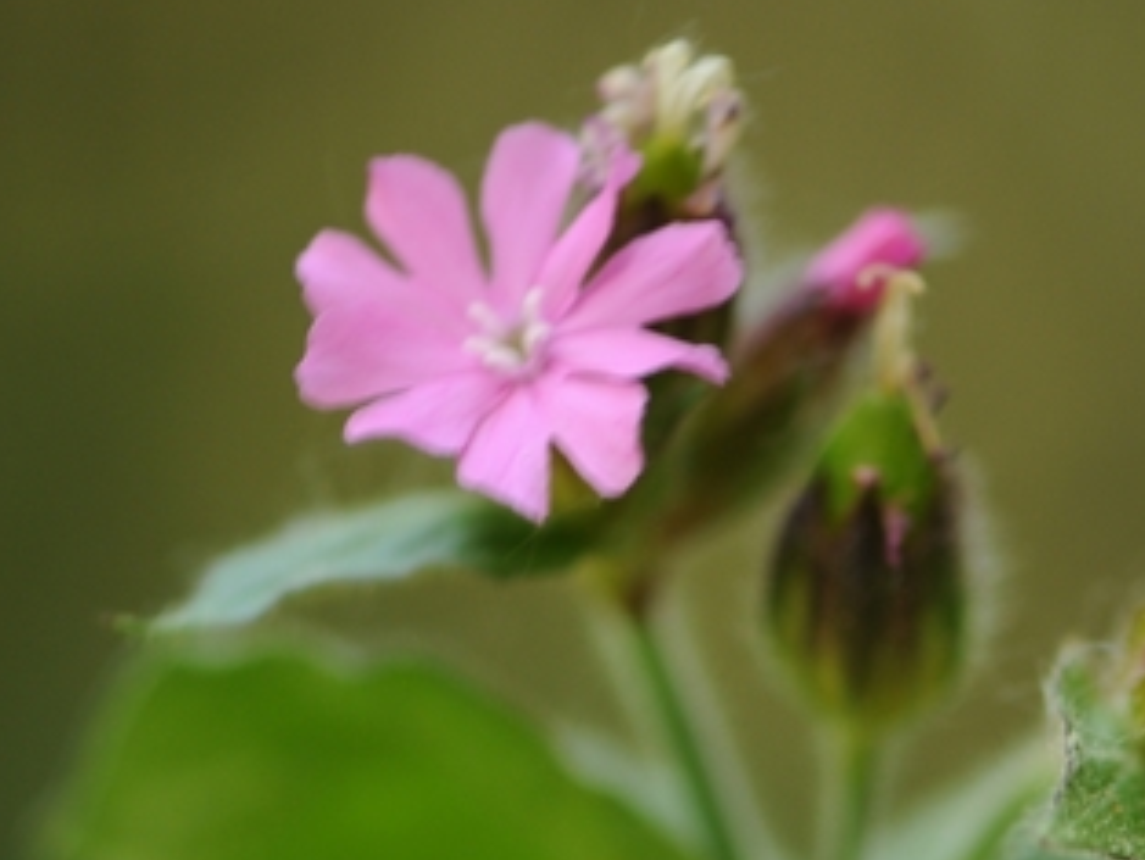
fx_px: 9593
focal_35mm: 290
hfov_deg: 6.8
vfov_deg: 5.1
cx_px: 929
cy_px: 721
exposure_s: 1/60
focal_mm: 105
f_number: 3.2
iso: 200
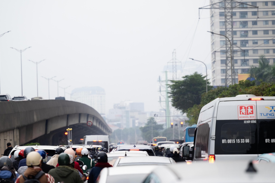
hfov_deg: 13.1
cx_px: 124
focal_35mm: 157
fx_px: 1199
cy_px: 108
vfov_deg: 8.7
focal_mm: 125
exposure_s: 1/500
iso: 1250
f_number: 3.2
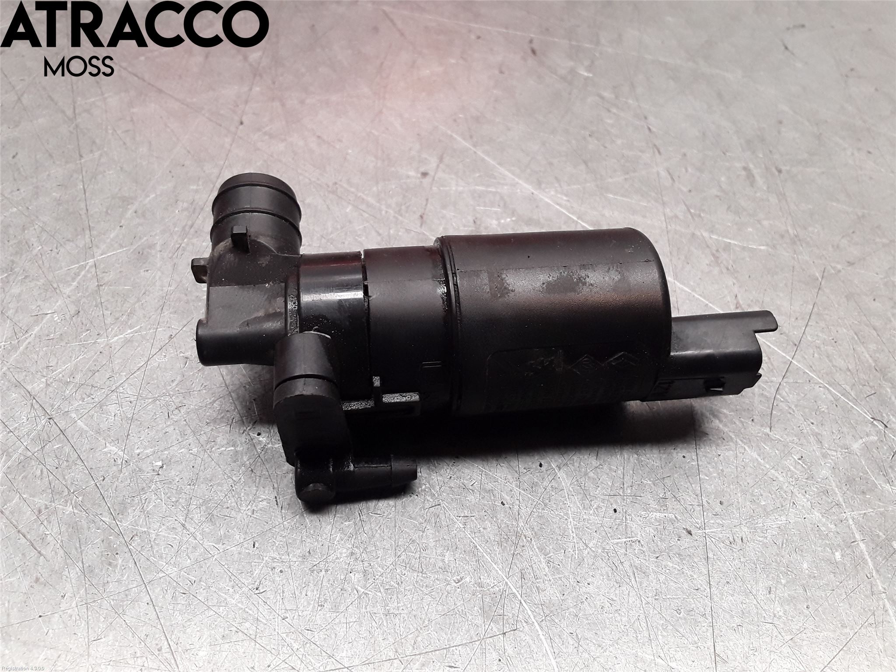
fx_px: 725
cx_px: 448
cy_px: 336
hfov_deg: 63.4
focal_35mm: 28
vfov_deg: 49.7
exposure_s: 1/100
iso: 100
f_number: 1.9
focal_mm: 2.91
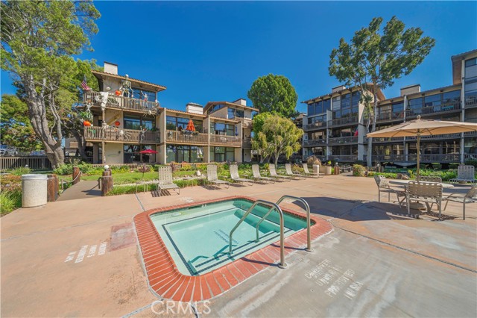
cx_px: 238
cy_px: 159
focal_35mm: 12
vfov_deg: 89.9
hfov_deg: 112.6
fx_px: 159
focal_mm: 12
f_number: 4
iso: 125
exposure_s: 1/1250
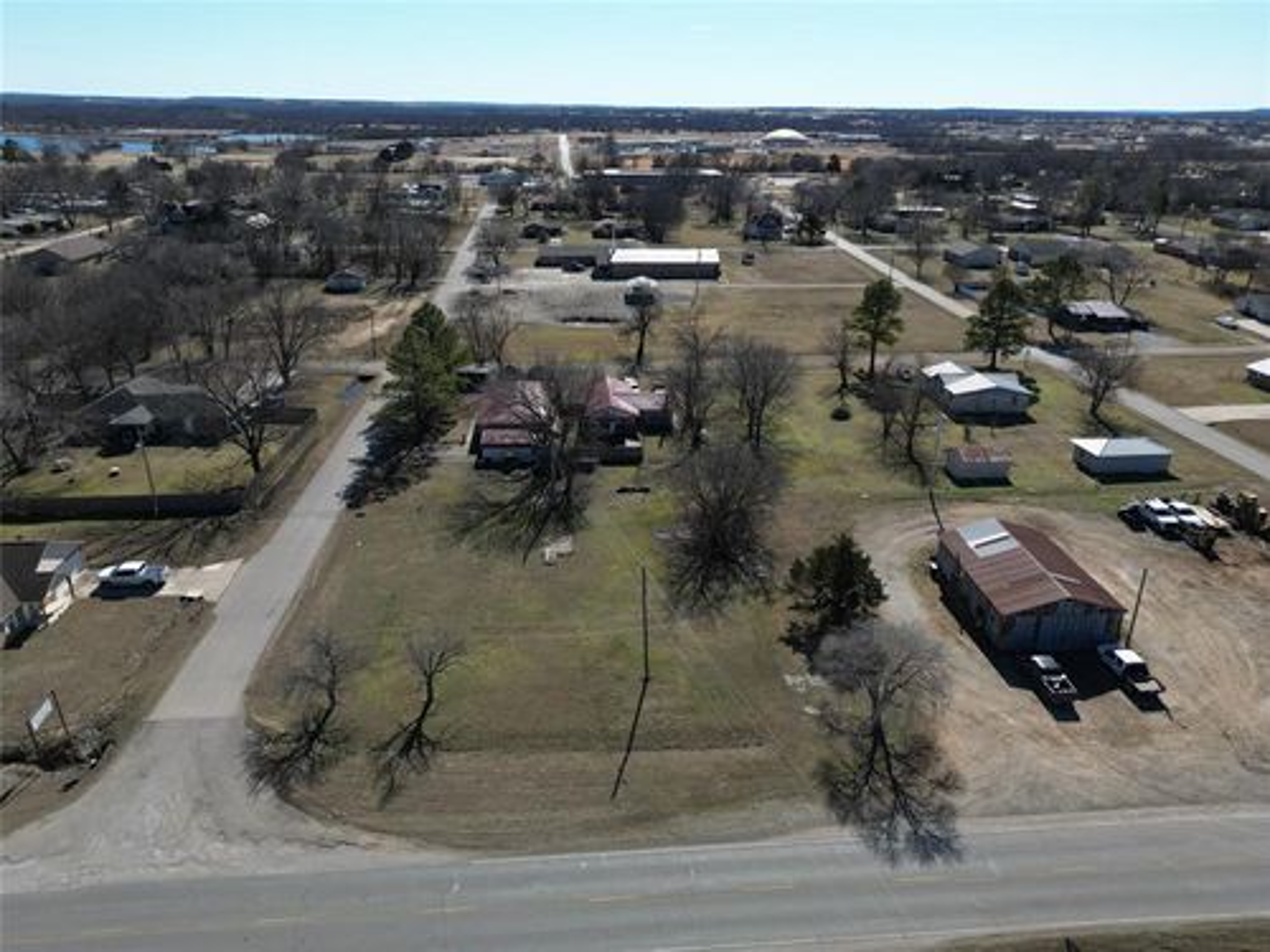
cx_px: 635
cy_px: 476
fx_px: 881
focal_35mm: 24
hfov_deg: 71.6
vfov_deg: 56.8
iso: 200
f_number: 1.7
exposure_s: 1/5000
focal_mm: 6.72
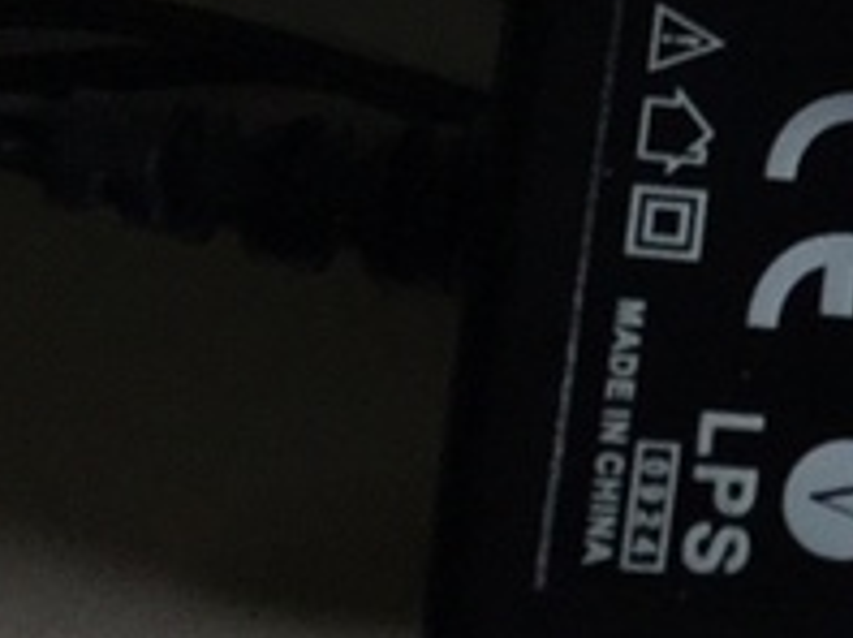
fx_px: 3692
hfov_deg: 11.7
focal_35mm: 150
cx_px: 1753
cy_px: 129
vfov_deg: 9.8
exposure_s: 1/120
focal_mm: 4.15
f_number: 2.2
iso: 40
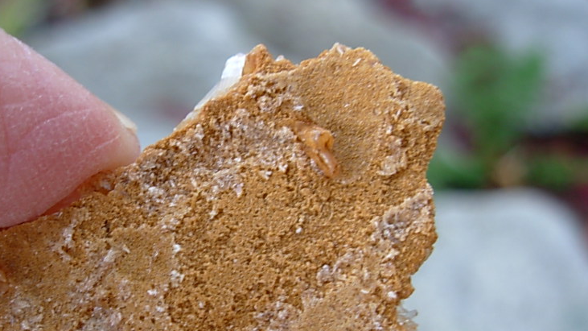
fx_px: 904
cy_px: 254
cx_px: 224
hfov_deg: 35.8
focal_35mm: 58
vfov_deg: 20.5
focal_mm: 6.3
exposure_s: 1/23.3
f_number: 2.9
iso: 50
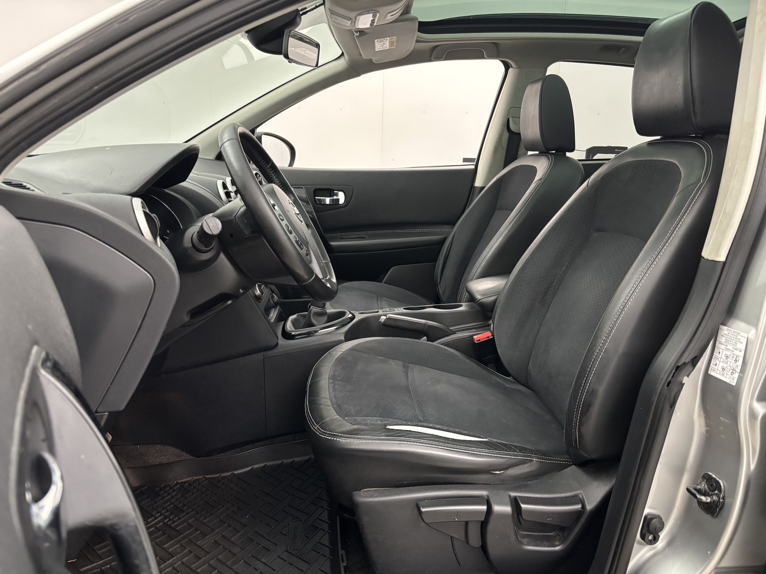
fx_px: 575
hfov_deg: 67.3
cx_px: 383
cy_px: 287
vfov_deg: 53.1
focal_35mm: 26
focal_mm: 5.96
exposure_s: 1/47
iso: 500
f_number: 1.6
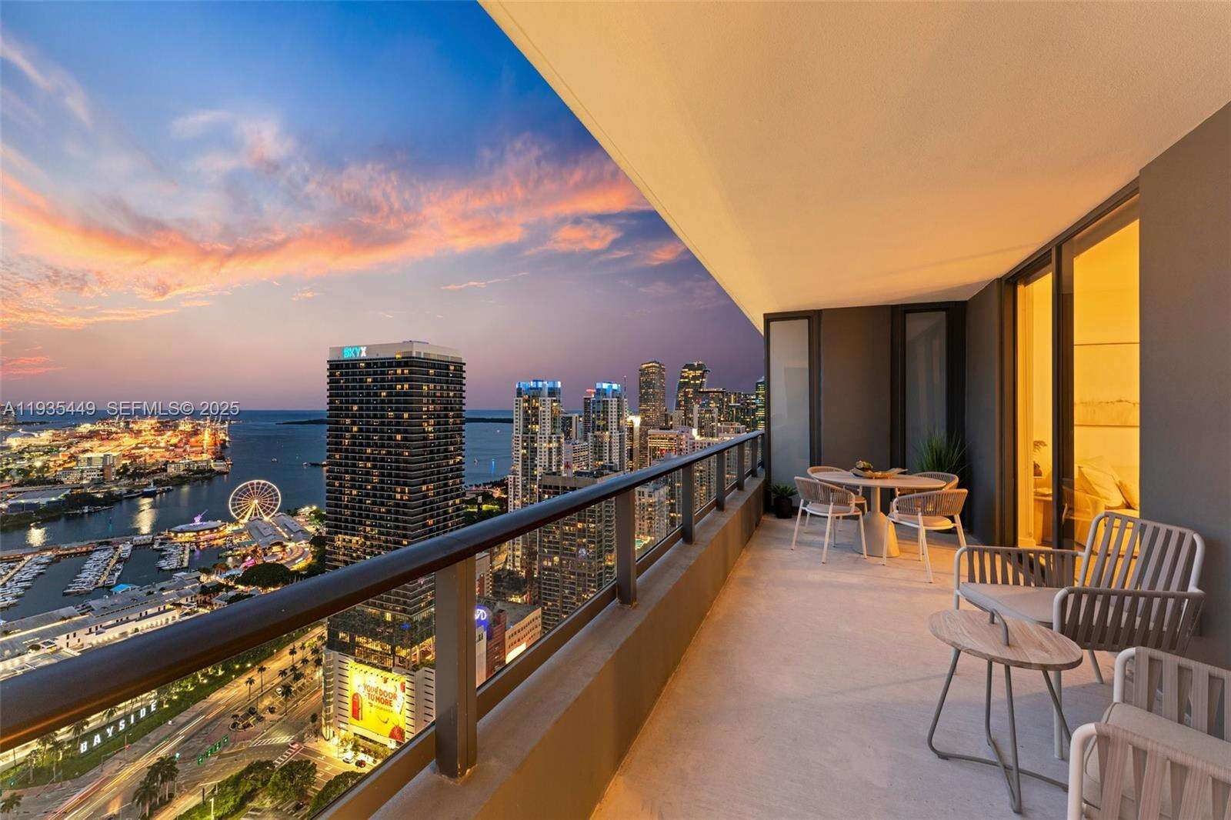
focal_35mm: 14
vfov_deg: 81.2
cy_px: 410
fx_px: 479
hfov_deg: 104.3
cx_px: 616
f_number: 8
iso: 200
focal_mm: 14
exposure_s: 13
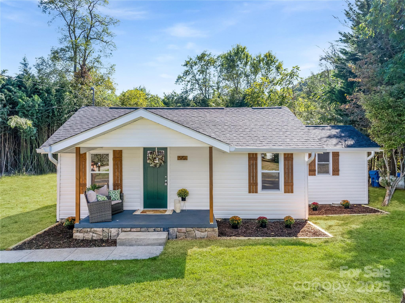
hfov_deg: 71.6
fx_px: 281
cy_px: 152
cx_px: 202
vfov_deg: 56.8
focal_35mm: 24
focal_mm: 12.29
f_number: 2.8
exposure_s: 1/1250
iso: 190
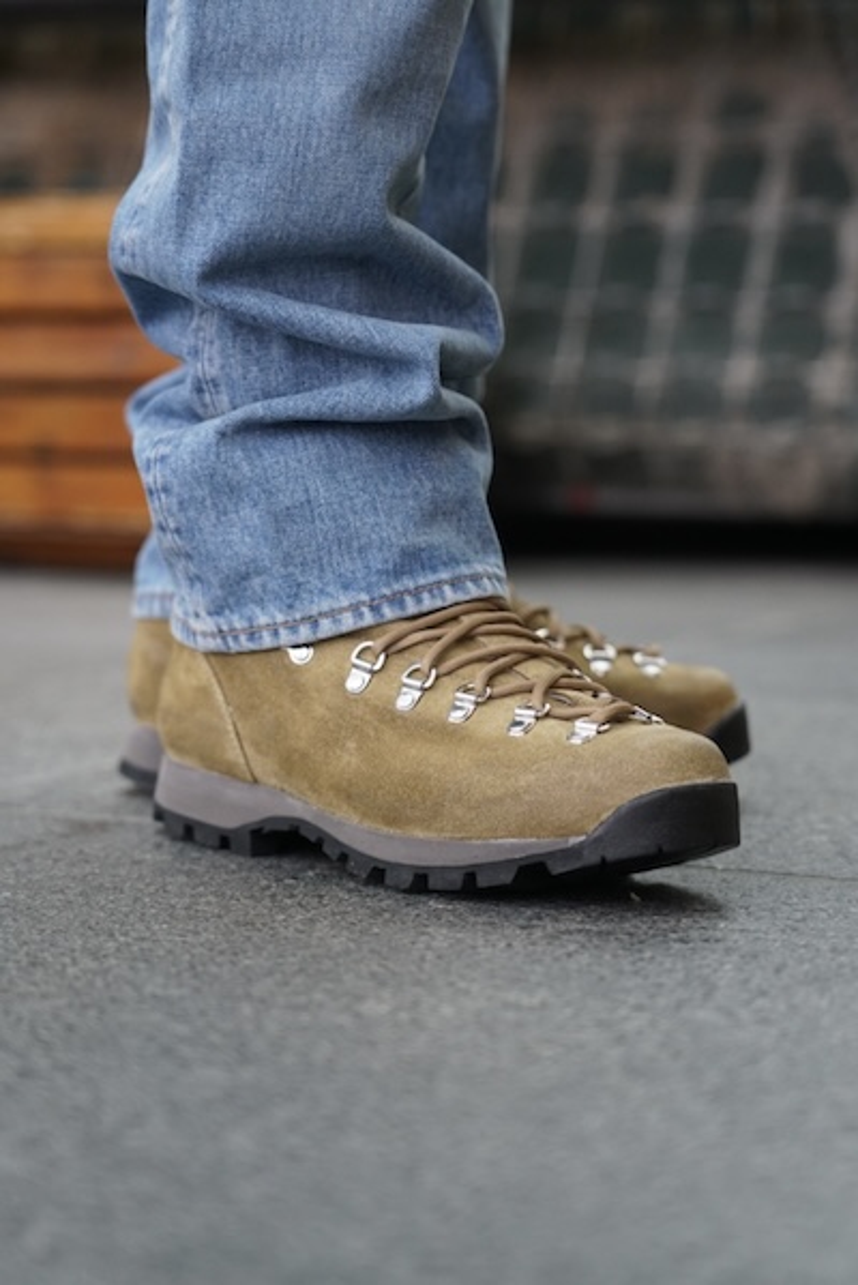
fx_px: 2499
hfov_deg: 19.5
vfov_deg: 28.8
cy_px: 642
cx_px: 429
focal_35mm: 70
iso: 2000
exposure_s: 1/160
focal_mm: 70
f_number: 4
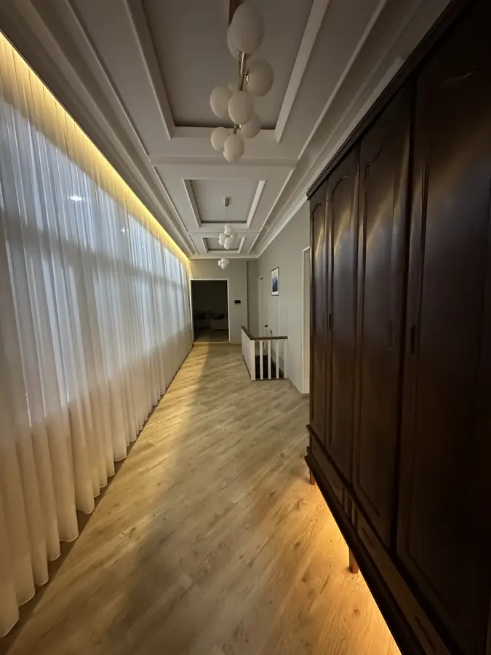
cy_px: 328
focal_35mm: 14
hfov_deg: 85.7
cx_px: 246
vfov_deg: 102.1
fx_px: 265
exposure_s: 1/34
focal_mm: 2.22
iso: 1000
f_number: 2.2
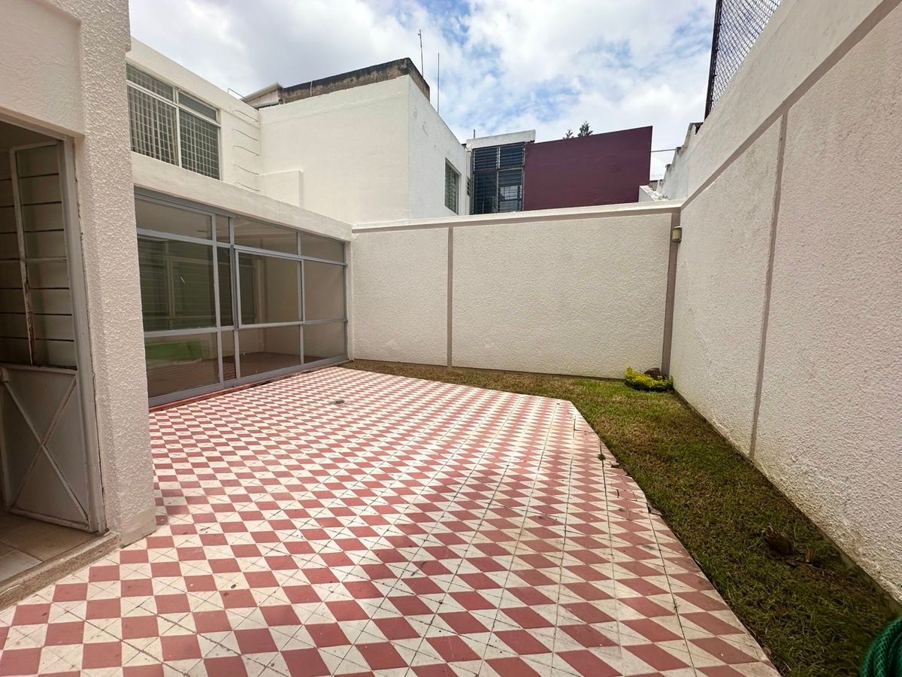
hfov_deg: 102.1
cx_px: 451
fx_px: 365
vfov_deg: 85.7
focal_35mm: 14
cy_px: 338
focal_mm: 2.22
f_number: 2.2
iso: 50
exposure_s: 1/4132
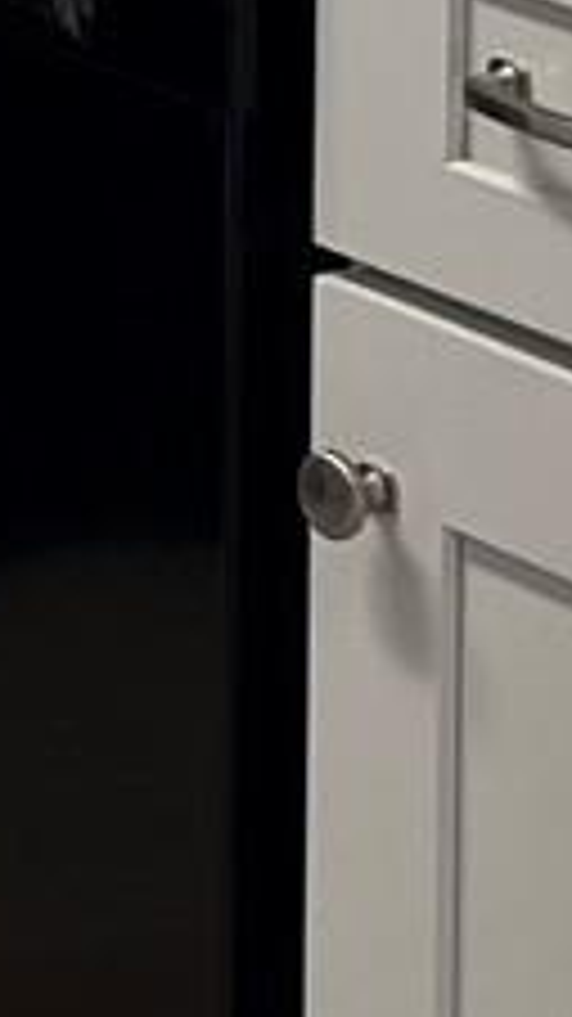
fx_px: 6935
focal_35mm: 257
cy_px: -1260
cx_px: -1721
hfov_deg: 4.4
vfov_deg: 7.9
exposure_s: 1/120
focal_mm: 5.1
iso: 64
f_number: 1.6
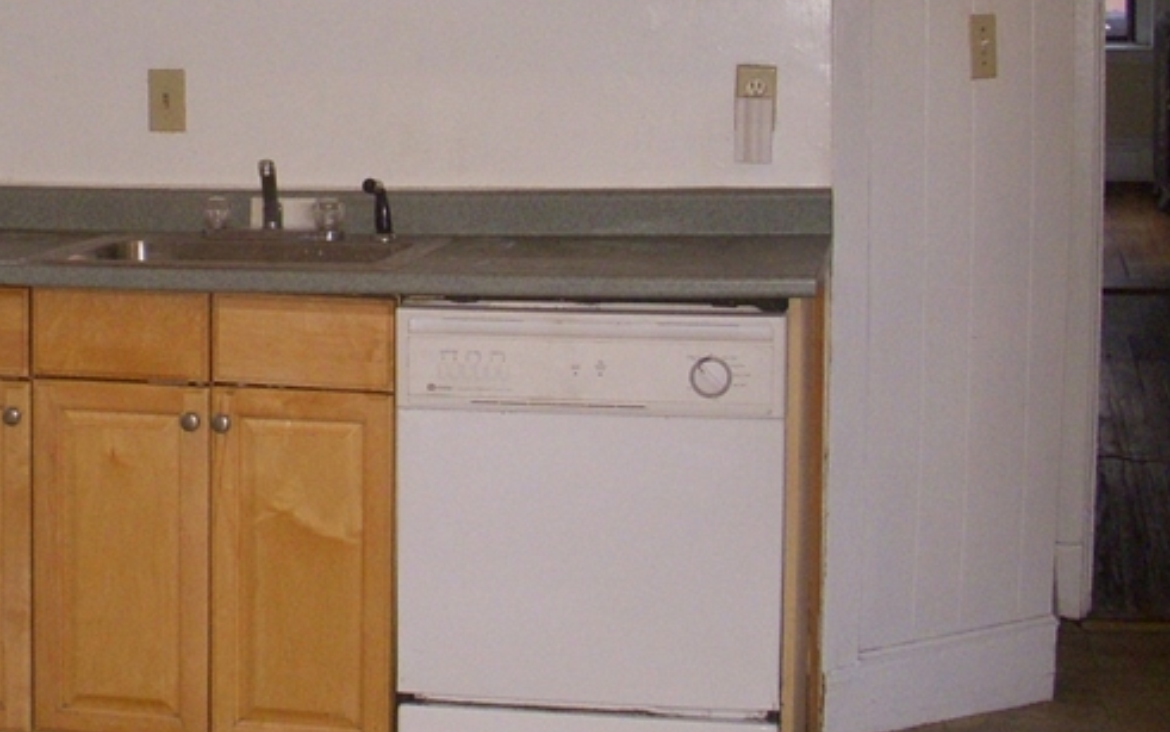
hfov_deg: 24.1
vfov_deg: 15.4
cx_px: 157
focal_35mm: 84
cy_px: 136
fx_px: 2679
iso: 320
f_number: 3.3
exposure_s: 1/100
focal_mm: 6.3
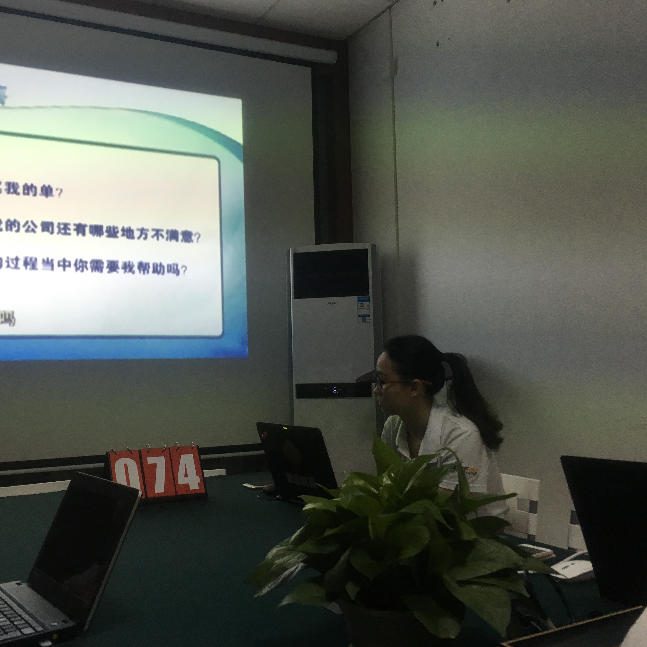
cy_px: 327
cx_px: 280
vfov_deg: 47.2
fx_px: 740
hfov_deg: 47.1
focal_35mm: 35
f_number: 2.2
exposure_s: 1/33
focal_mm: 4.15
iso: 32
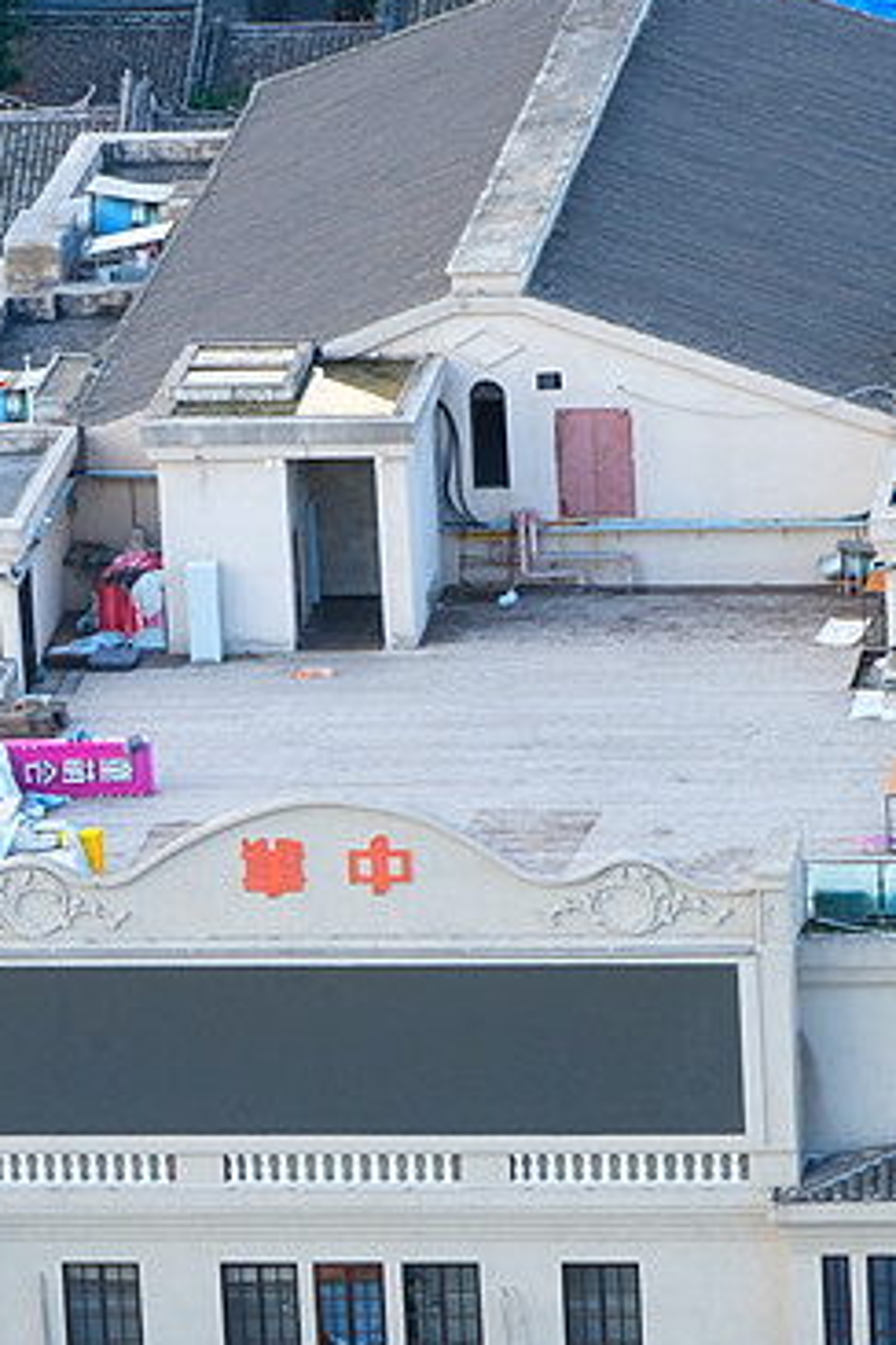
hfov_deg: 4.8
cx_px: 230
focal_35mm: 284
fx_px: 10602
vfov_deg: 7.2
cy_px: 1125
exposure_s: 1/17
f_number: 22
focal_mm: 86.4
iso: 640
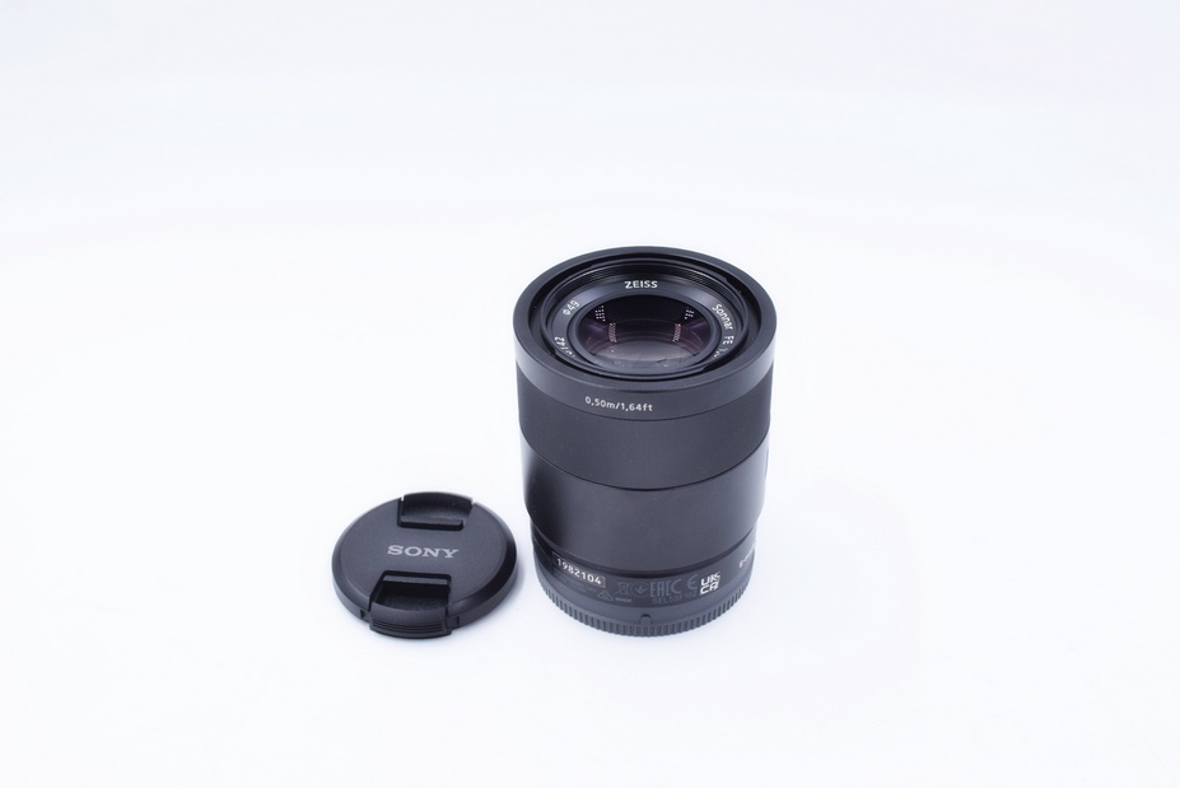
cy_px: 381
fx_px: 1377
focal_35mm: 42
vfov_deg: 31.9
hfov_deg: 46.4
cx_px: 561
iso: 400
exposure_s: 1/160
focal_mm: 26
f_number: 8
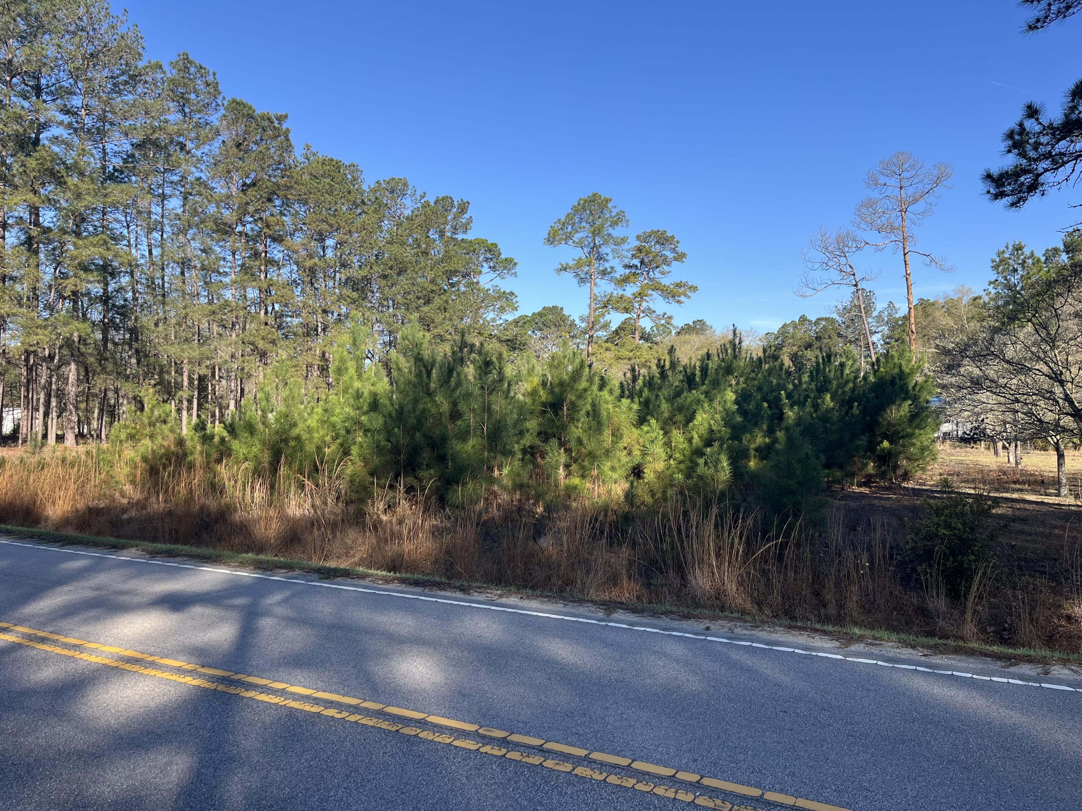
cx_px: 541
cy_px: 406
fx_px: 813
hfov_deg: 67.3
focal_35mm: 26
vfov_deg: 53.1
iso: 50
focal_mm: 5.1
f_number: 1.6
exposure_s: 1/1721
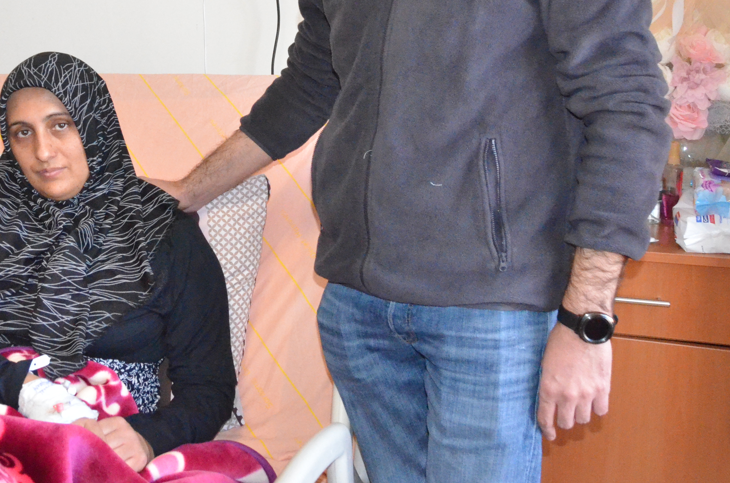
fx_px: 1275
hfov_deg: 31.2
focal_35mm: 63
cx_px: 156
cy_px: 67
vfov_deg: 21.1
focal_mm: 22
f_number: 5.6
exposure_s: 1/160
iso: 6400
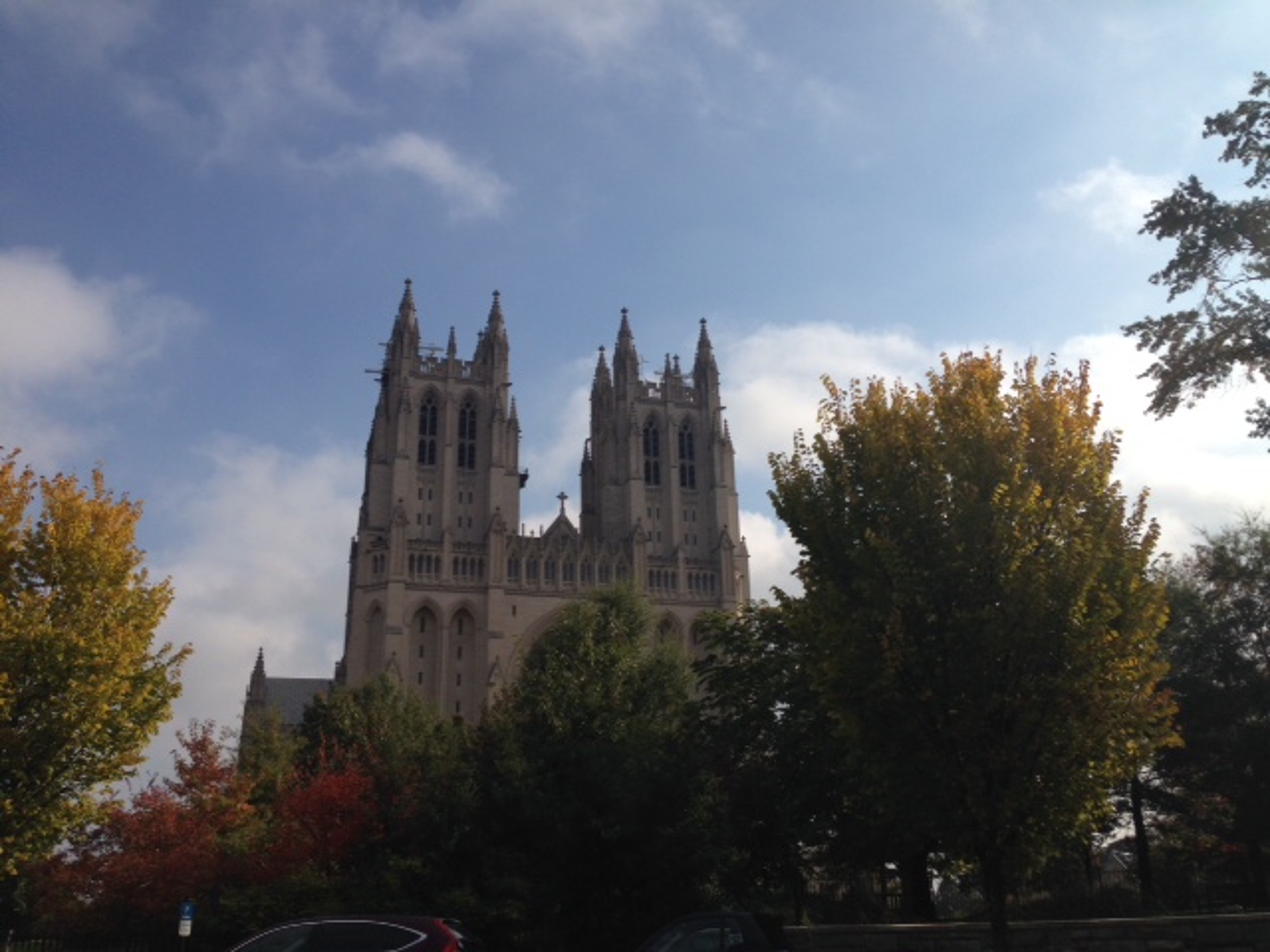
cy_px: 476
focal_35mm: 33
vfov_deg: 42.9
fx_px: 1211
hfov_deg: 55.4
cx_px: 635
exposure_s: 1/3012
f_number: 2.4
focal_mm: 4.12
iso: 50
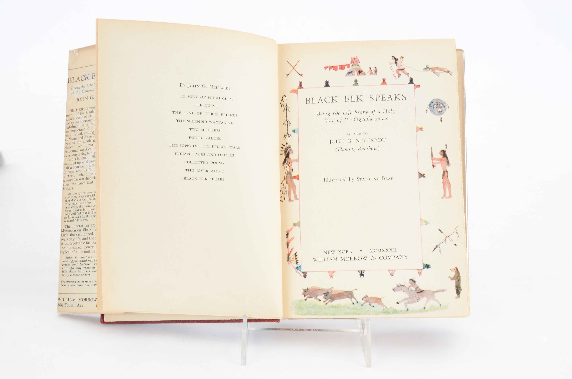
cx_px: 286
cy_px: 190
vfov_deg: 31.8
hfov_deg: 46.5
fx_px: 666
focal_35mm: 42
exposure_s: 1/80
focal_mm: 28
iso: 400
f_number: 11
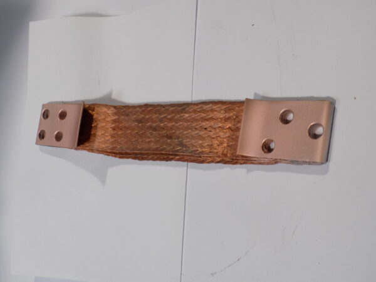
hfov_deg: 41.2
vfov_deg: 31.5
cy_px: 141
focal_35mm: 46
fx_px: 500
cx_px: 188
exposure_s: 1/40
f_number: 3.7
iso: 80
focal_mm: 8.1
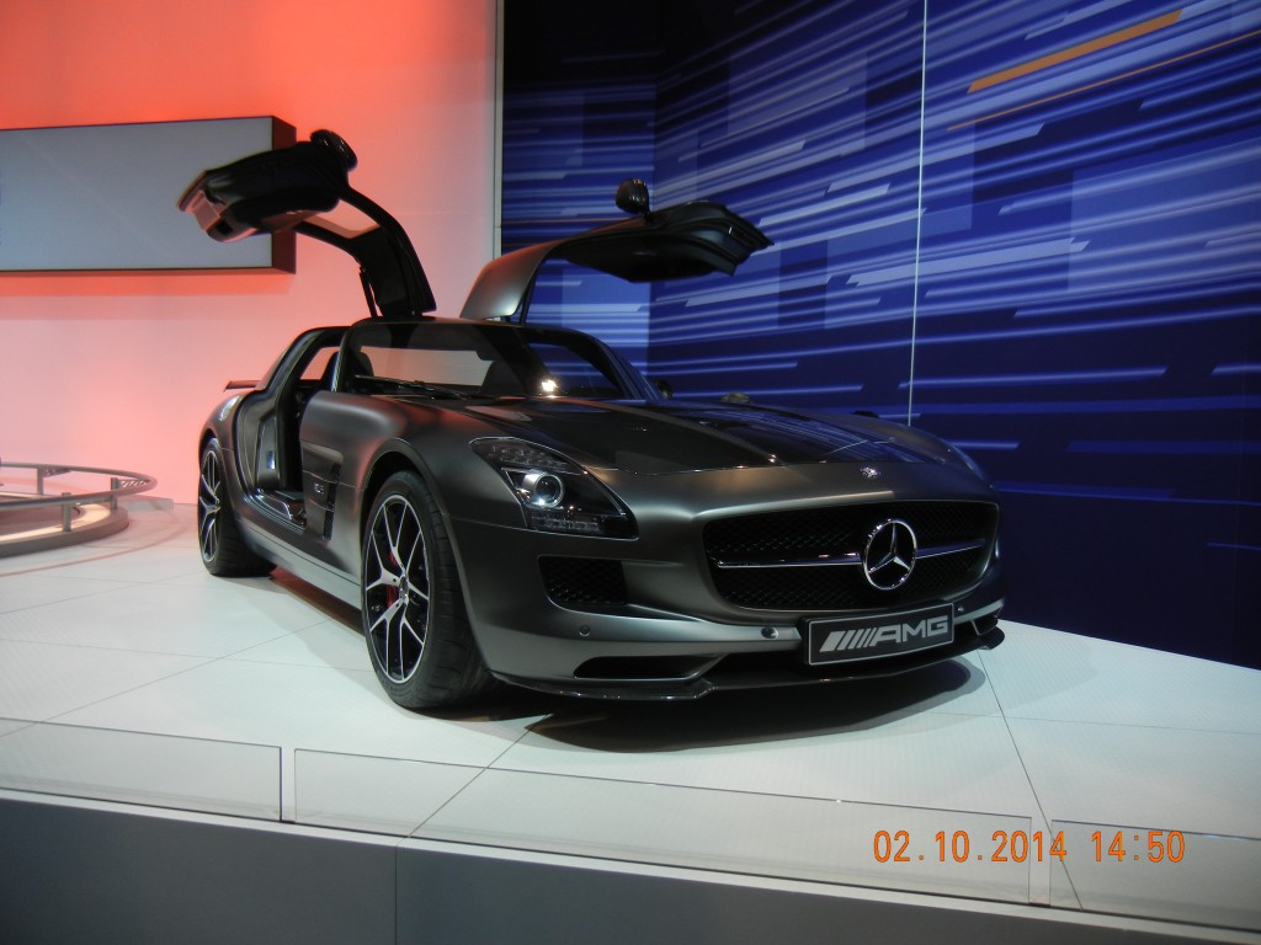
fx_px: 1093
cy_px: 472
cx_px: 630
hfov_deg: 60.0
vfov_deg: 46.8
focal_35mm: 30
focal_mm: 5.4
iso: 160
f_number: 3.5
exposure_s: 1/65
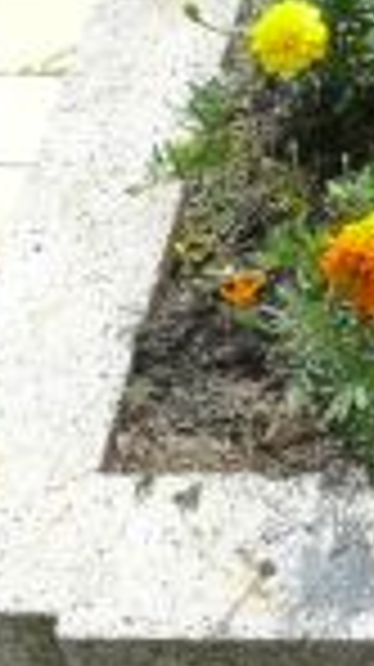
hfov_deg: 9.4
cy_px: -176
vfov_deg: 16.4
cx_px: 599
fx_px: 2191
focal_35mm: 124
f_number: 5.6
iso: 100
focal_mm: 7.4
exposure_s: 1/250
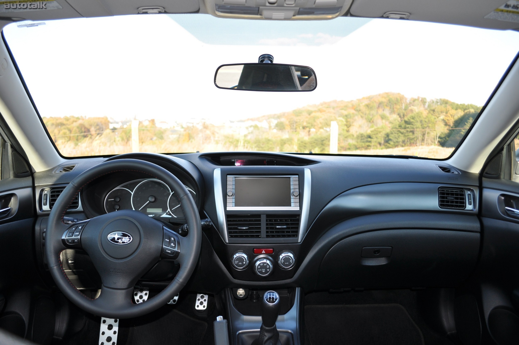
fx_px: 389
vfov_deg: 47.8
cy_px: 172
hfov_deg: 67.4
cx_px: 260
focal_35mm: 27
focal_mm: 18
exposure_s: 1/200
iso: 200
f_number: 3.5
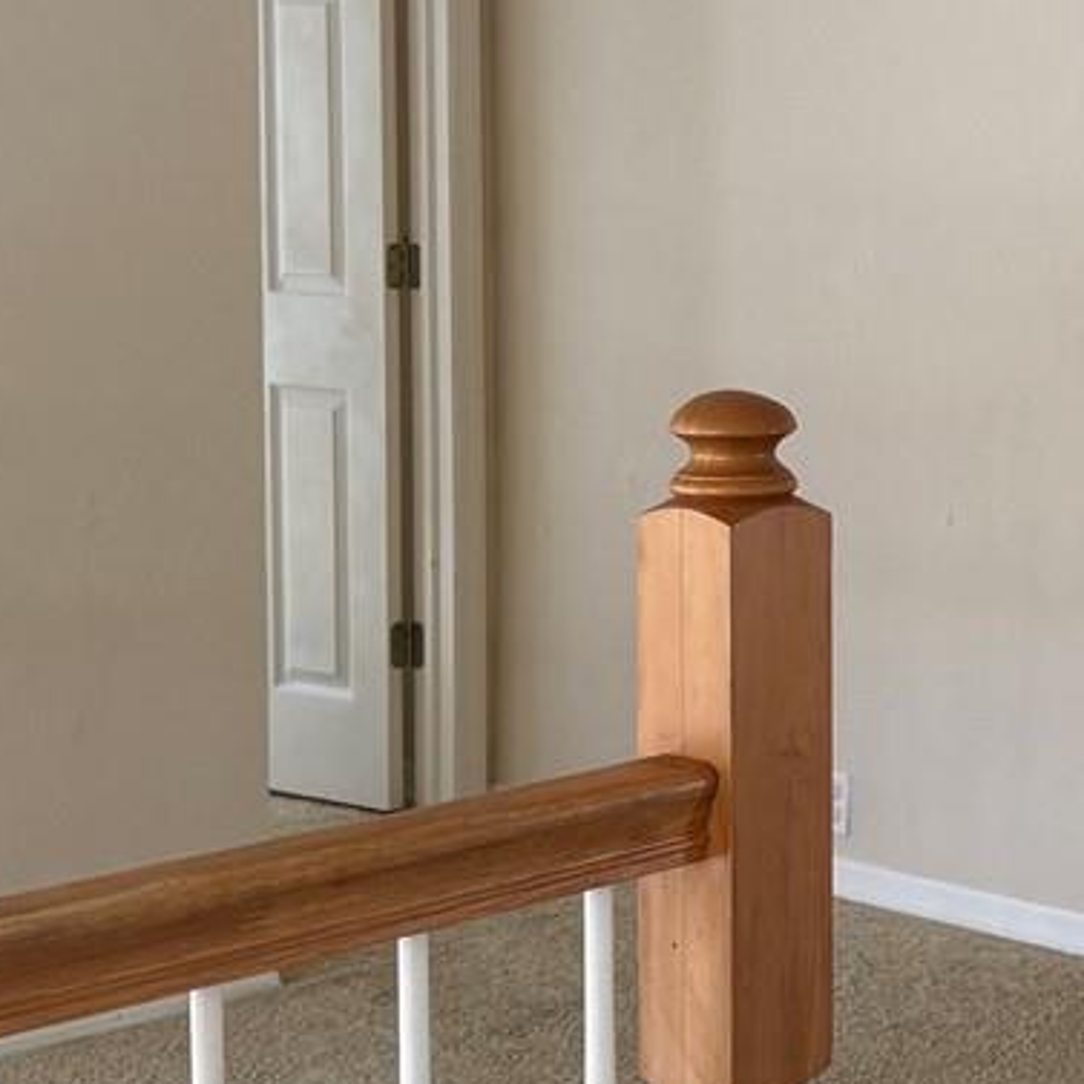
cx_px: 1475
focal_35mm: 90
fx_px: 3189
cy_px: 411
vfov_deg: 19.3
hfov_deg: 17.8
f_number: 1.78
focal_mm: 6.76
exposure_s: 1/120
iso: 200
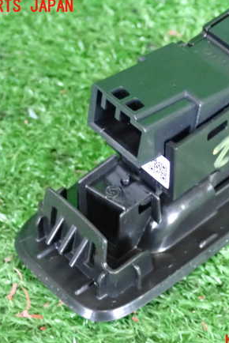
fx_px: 972
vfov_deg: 20.0
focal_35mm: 102
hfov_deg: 13.4
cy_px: 175
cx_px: 167
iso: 2500
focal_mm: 12.73
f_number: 3.9
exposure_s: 1/40
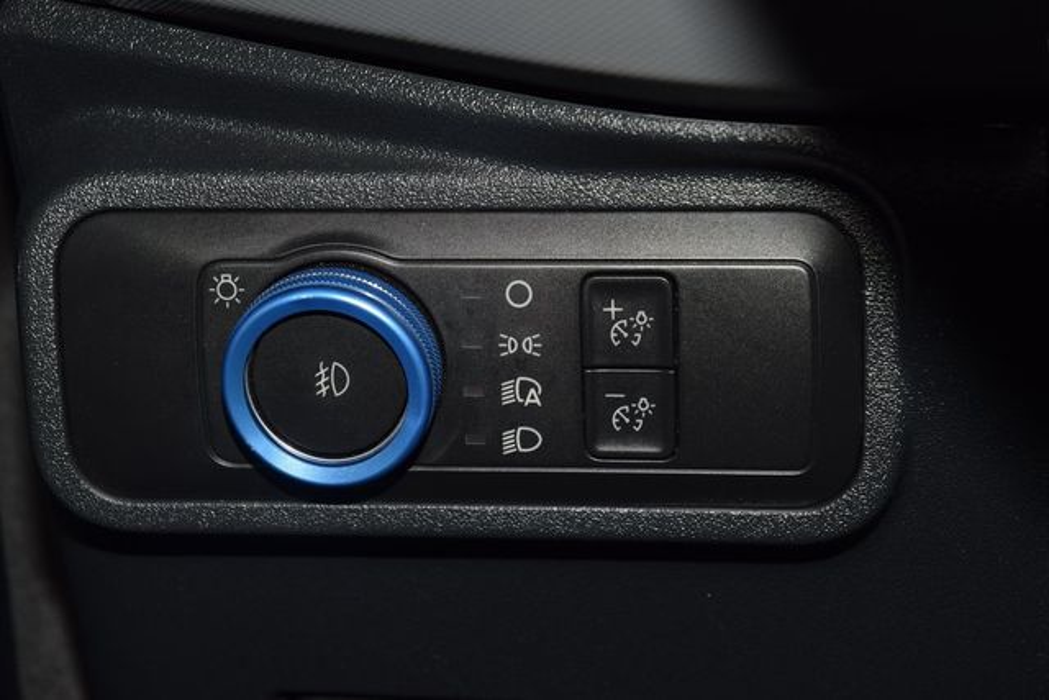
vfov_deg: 13.0
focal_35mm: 105
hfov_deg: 19.5
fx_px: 3060
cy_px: 350
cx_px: 524
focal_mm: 70
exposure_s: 1/125
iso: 100
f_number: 8
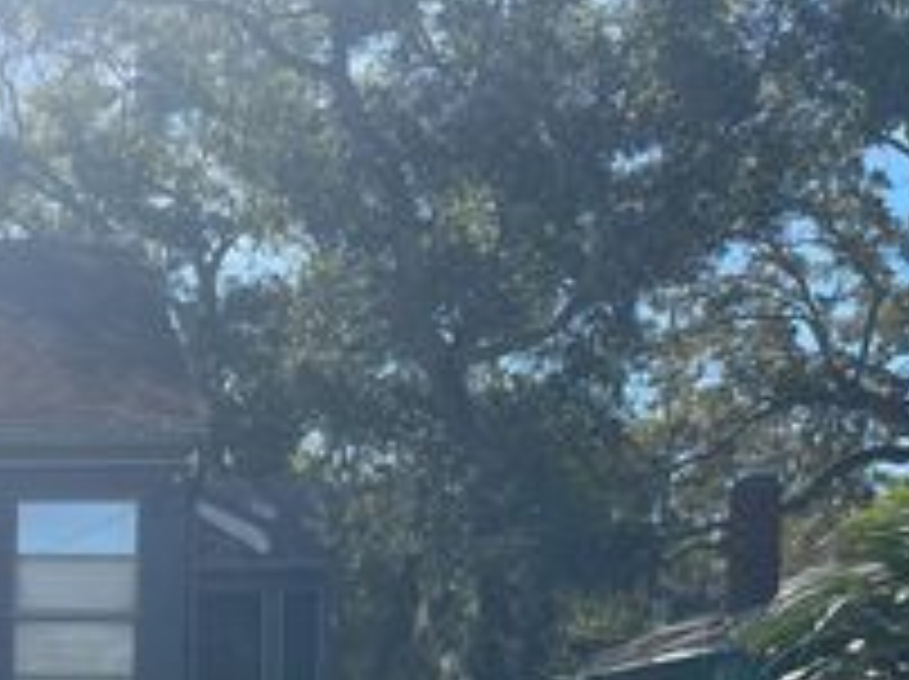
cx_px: -171
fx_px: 1626
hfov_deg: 27.6
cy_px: 786
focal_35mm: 62
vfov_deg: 22.1
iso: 32
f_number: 1.6
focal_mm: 5.1
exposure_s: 1/3257
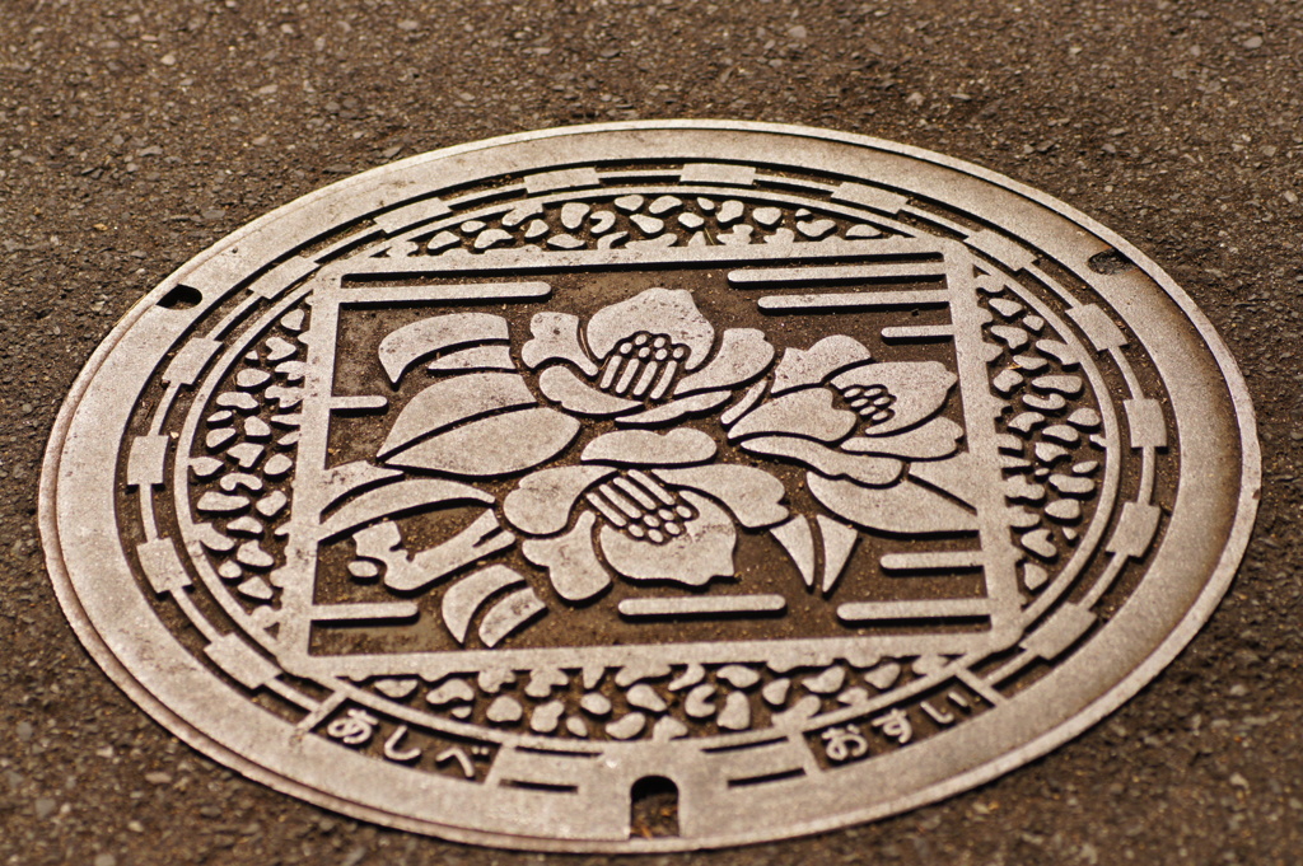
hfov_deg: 19.5
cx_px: 652
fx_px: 3797
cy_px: 433
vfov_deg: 13.0
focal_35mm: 105
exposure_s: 1/2500
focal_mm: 70
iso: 100
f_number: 3.5
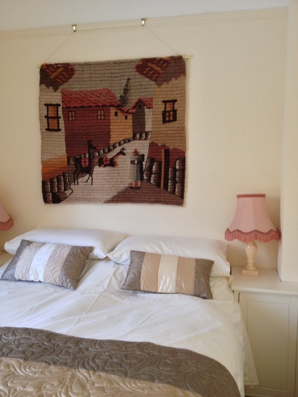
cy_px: 198
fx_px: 402
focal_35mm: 35
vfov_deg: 52.6
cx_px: 149
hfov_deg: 40.7
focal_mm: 4.28
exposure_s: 1/20
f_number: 2.4
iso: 80
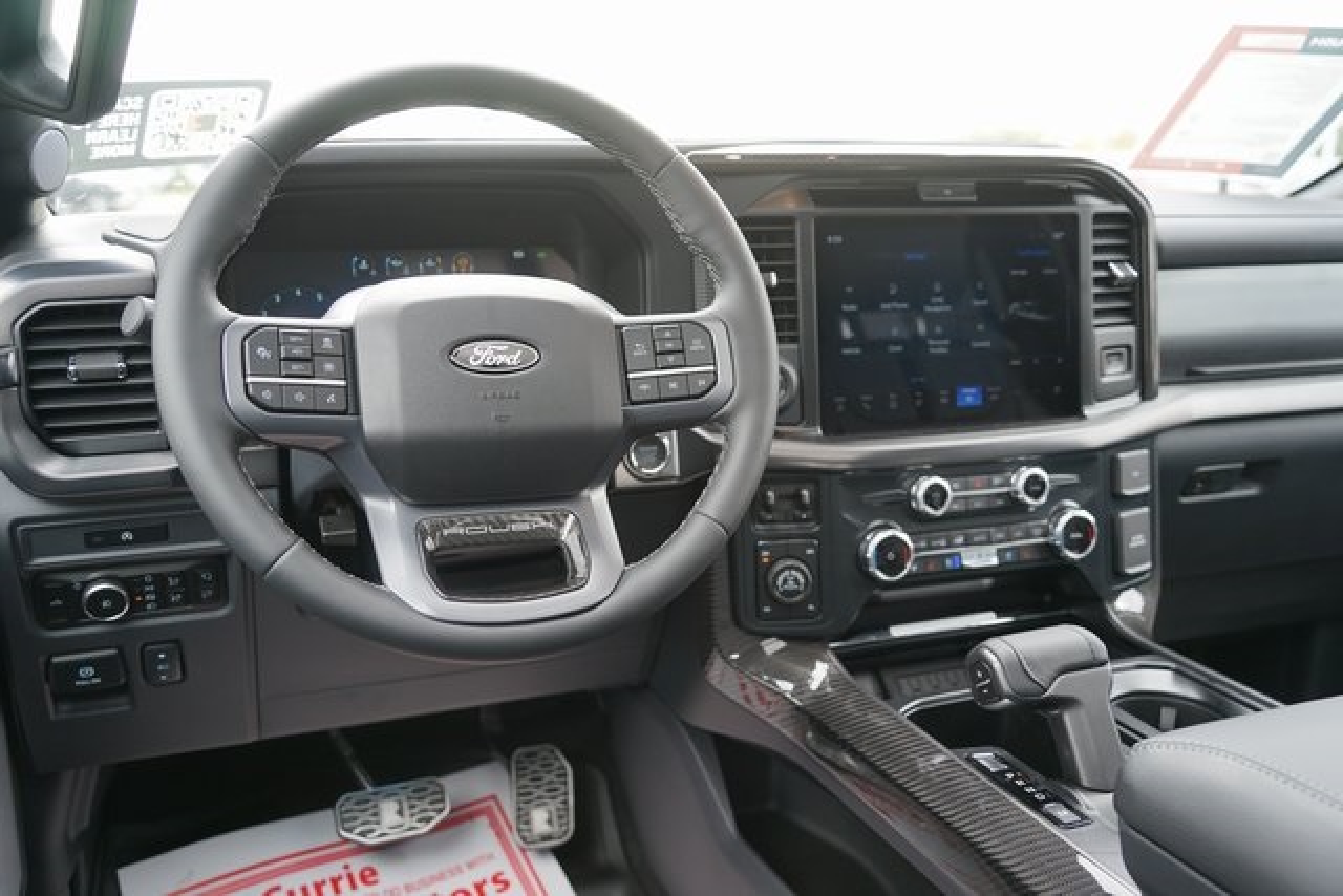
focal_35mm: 33
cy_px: 448
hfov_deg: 57.2
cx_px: 672
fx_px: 1231
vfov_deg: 40.0
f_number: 4
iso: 250
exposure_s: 1/60
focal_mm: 33
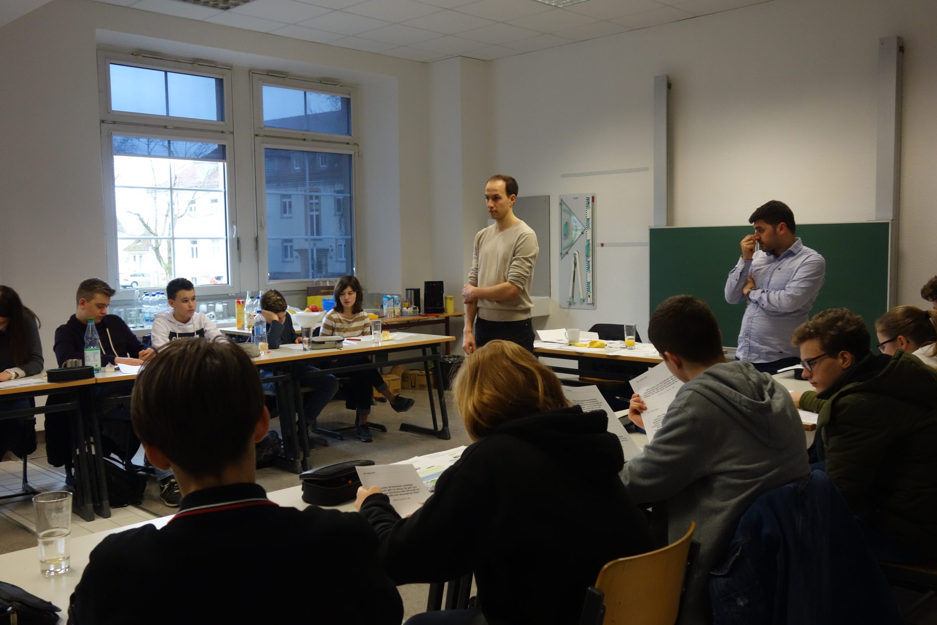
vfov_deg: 38.9
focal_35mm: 34
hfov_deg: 55.8
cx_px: 468
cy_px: 312
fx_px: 885
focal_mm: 12.48
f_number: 3.5
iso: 800
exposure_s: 1/100
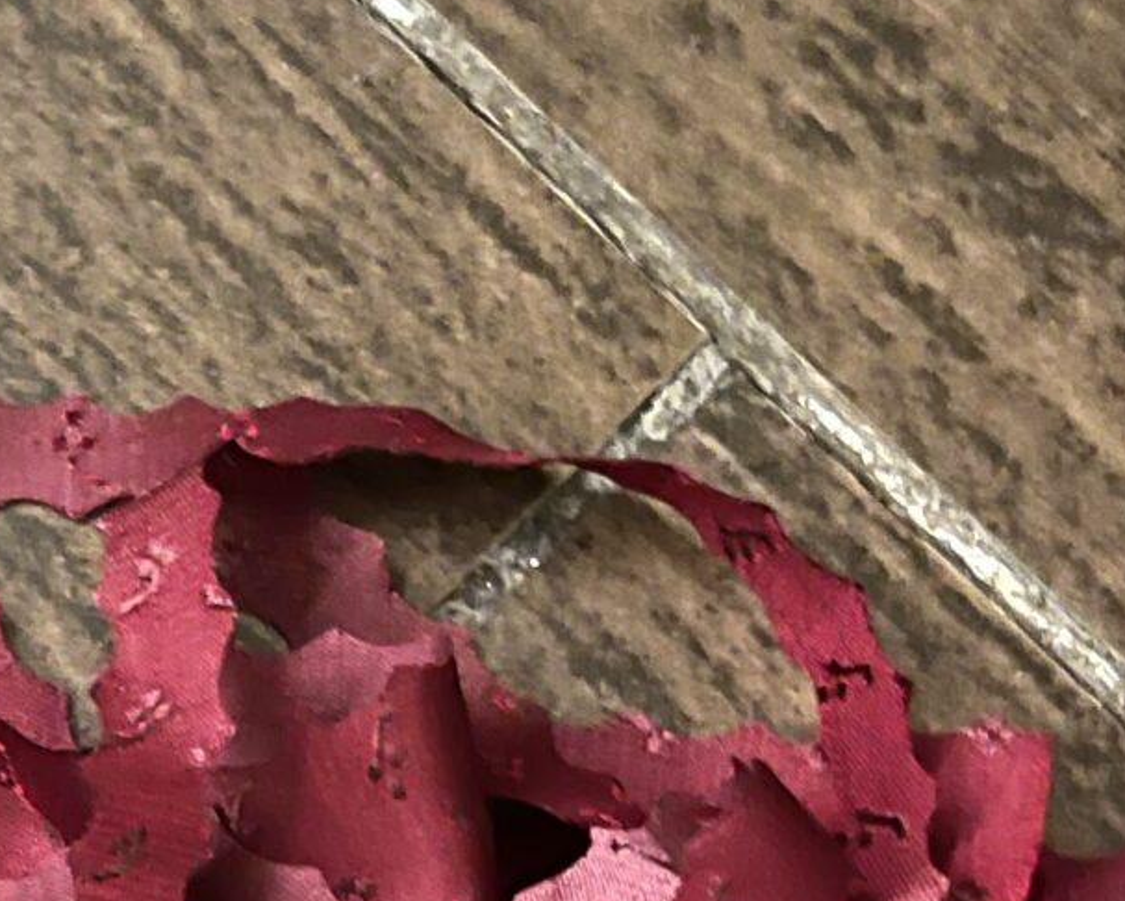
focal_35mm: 107
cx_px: -82
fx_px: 3564
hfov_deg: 17.4
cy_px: 1691
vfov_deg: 12.9
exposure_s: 1/26
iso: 1000
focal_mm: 5.1
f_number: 1.6
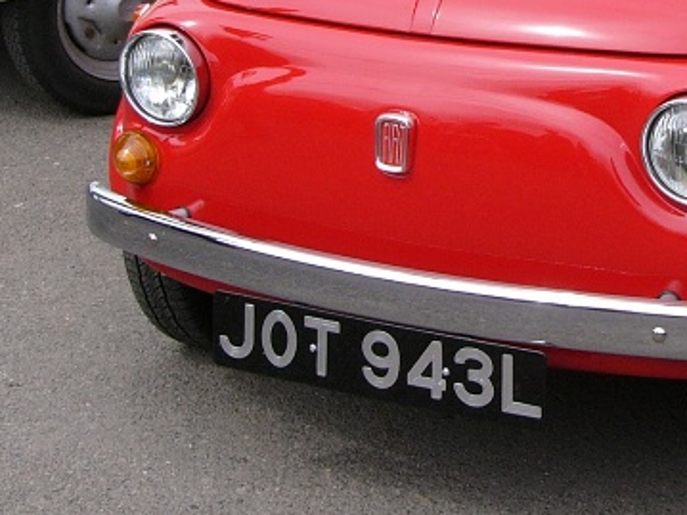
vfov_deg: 12.5
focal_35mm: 117
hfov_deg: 16.8
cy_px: -42
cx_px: 492
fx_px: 2321
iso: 50
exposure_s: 1/400
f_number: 4
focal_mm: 6.8
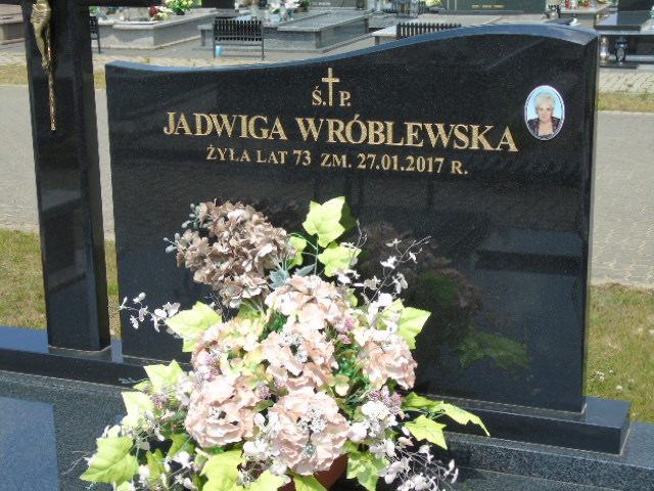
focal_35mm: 62
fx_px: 1171
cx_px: 327
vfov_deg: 23.7
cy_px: 246
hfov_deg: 31.2
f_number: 4.5
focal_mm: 11
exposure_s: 1/320
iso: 80
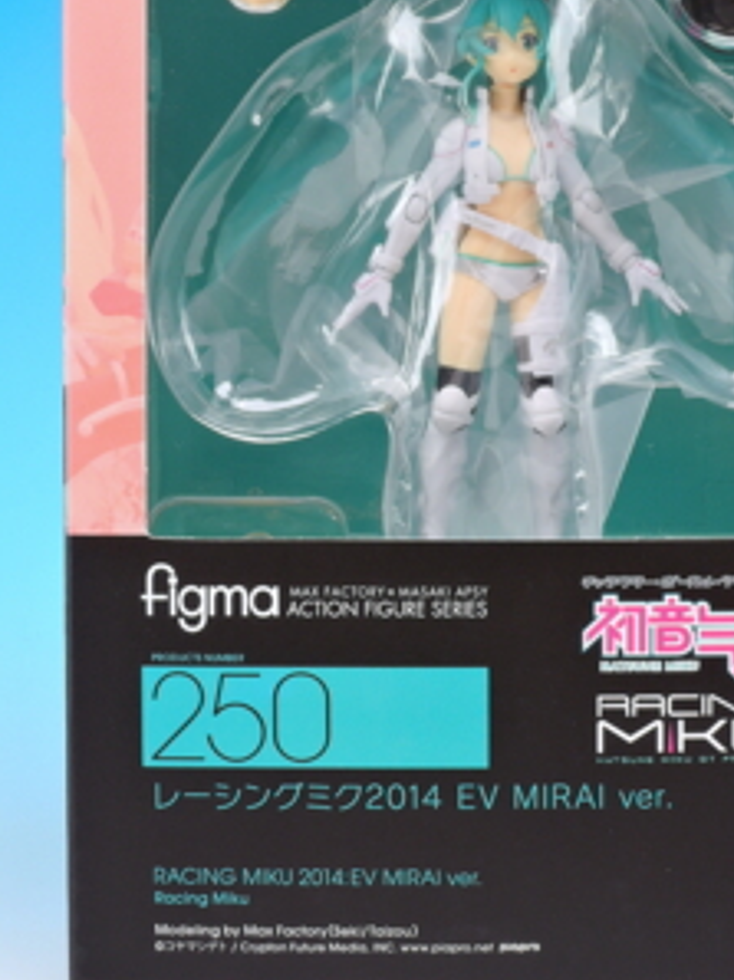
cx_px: 477
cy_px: 411
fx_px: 2548
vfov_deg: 21.8
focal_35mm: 90
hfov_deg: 16.4
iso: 80
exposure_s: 1.3
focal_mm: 14.3
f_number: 8
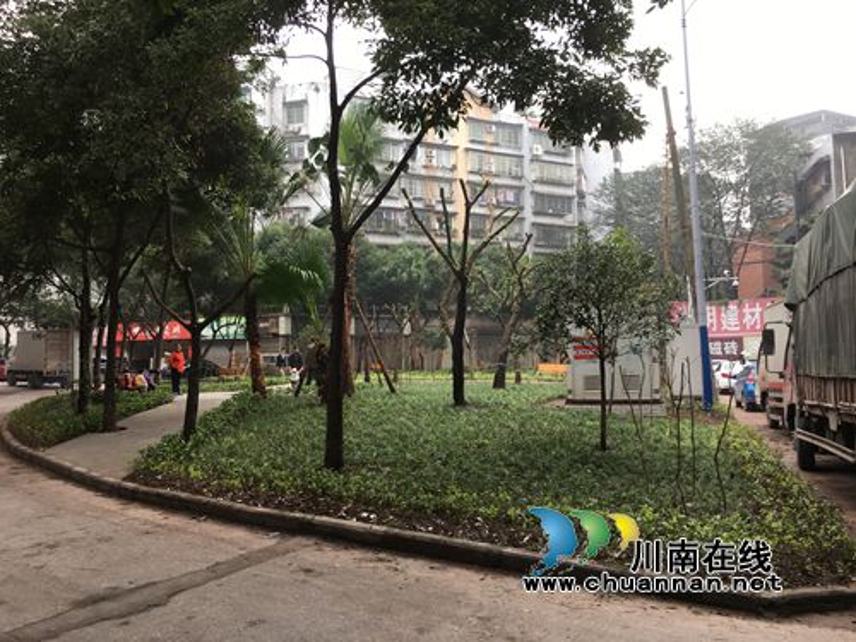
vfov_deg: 48.2
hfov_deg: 61.7
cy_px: 321
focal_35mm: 29
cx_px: 428
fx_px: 717
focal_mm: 4.15
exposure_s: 1/50
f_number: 2.2
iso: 25
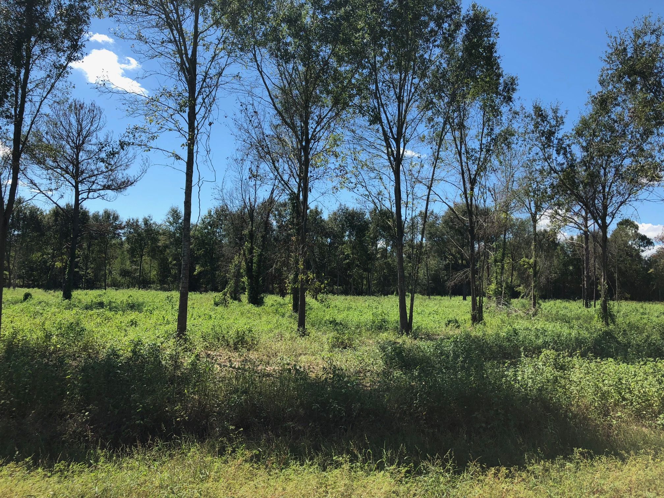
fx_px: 537
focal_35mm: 28
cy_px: 249
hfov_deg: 63.4
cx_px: 332
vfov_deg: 49.7
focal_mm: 3.99
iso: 20
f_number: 1.8
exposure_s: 1/1372
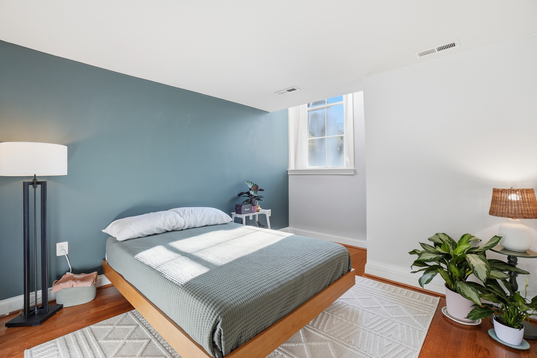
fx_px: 224
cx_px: 268
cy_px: 179
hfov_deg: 100.4
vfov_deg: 77.3
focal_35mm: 15
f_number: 7.1
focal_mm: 10
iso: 100
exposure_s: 1/40
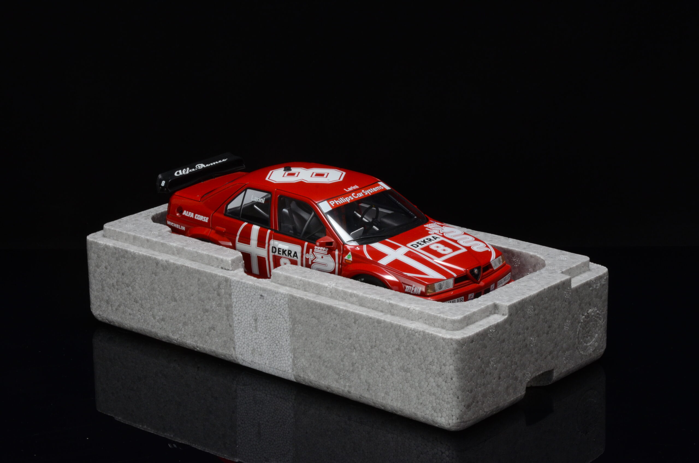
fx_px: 2035
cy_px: 232
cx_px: 350
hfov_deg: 19.5
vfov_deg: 13.0
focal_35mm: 105
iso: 800
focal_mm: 70
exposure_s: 1/13
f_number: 20
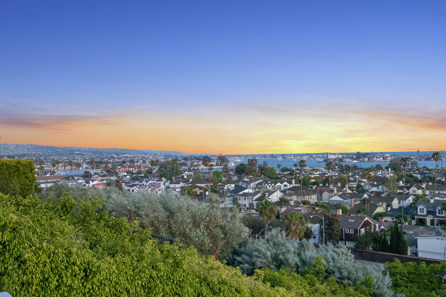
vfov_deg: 37.8
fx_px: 433
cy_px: 148
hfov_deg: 54.5
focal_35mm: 35
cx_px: 223
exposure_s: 1/2
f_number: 9
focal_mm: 35
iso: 320
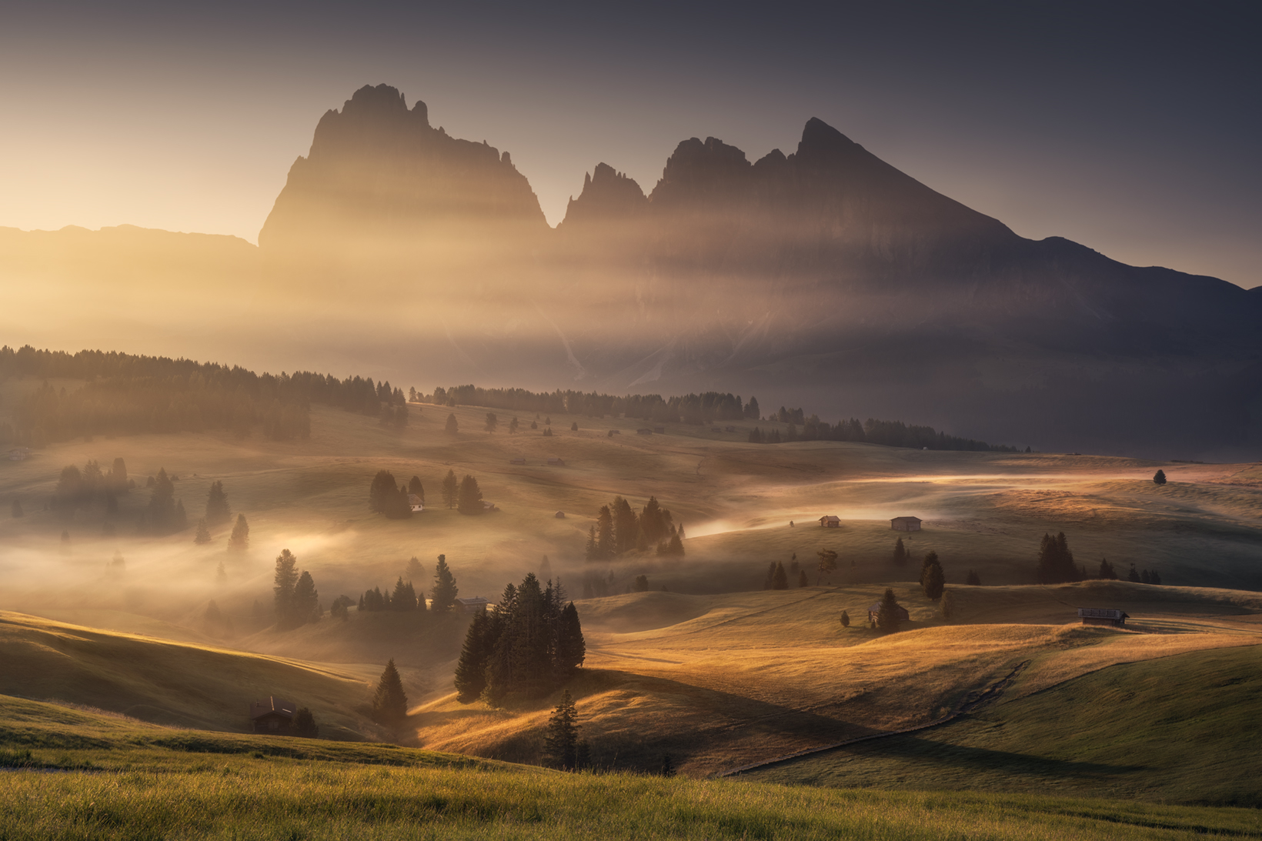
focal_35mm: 42
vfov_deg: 31.9
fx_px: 1472
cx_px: 631
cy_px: 420
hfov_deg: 46.4
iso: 64
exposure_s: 1/40
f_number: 11
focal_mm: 42
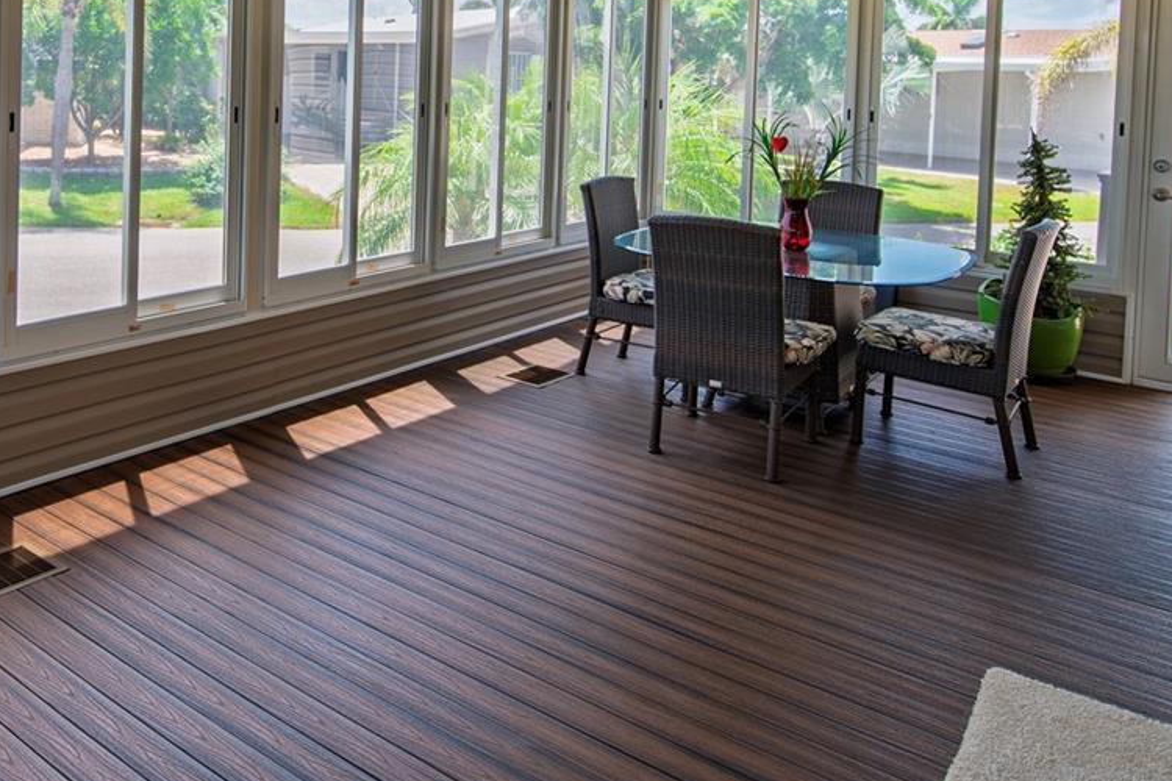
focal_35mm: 32
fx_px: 1042
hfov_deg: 56.2
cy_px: 88
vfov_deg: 38.5
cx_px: 309
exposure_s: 1/50
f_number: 3.5
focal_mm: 15
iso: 100
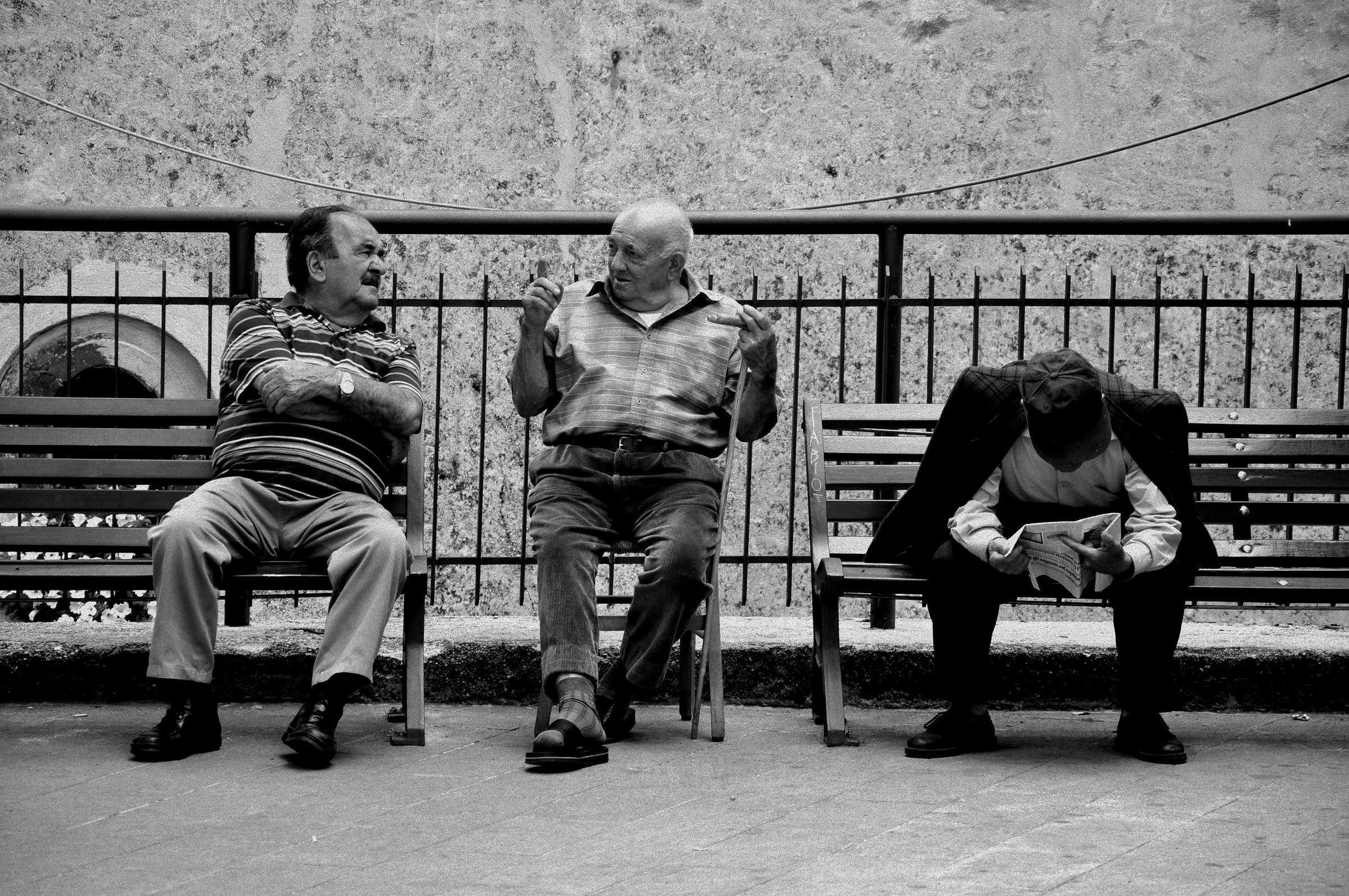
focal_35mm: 138
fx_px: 5165
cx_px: 674
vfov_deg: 9.9
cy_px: 448
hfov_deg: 14.9
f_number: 5.6
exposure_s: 1/250
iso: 500
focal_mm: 92
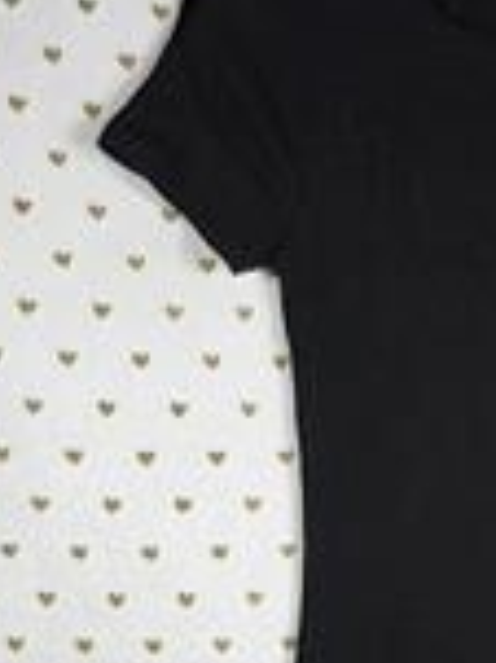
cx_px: 566
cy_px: 514
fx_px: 1110
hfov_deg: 23.4
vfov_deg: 32.5
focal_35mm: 58
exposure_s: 1/120
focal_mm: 6.3
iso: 125
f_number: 1.7
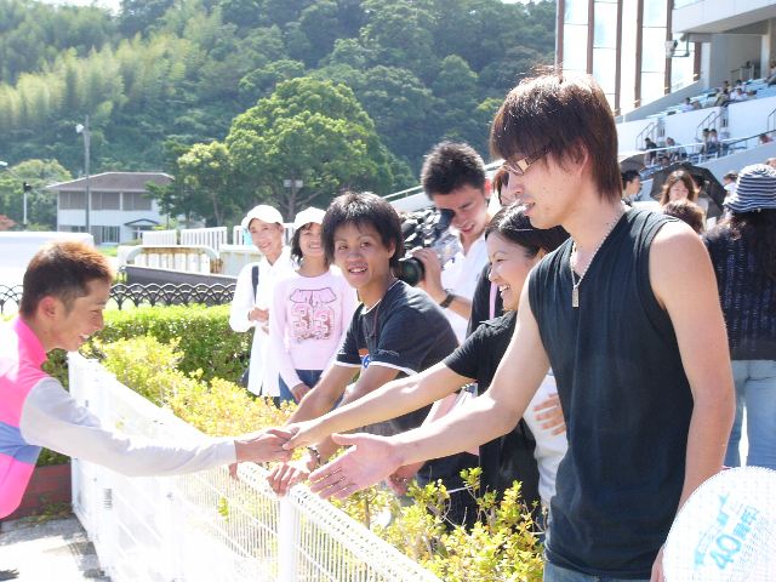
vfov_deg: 17.0
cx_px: 388
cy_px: 291
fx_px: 1950
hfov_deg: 22.5
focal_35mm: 87
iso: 50
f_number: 2.8
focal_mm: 14.4
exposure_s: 1/80
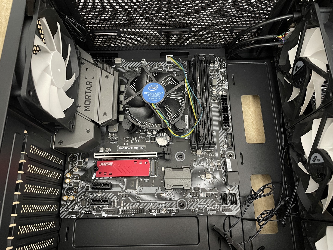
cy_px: 125
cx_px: 166
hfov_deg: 67.3
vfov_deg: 53.1
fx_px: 250
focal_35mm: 26
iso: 640
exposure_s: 1/25
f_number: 1.6
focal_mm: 4.2
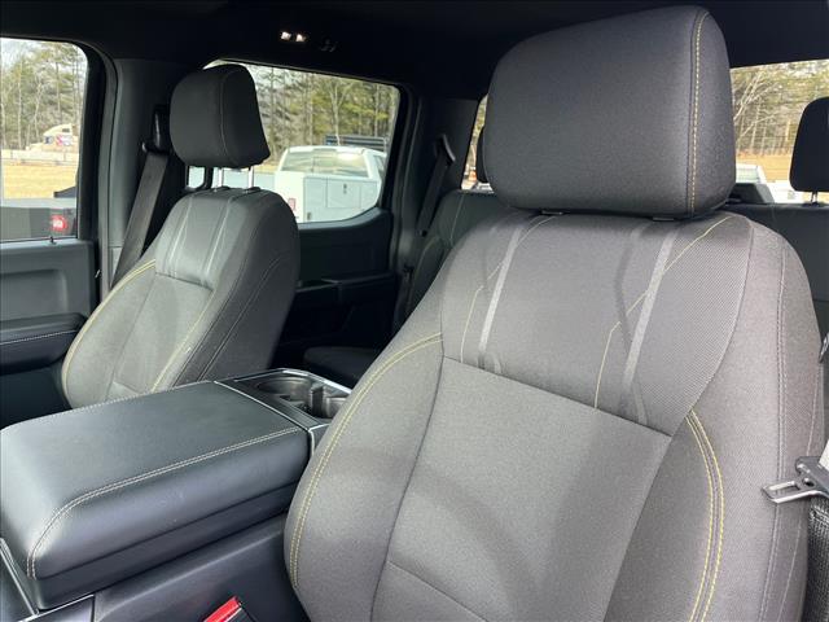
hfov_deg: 67.3
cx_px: 414
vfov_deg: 53.1
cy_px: 311
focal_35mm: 26
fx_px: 623
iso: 50
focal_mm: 5.1
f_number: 1.6
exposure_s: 1/122
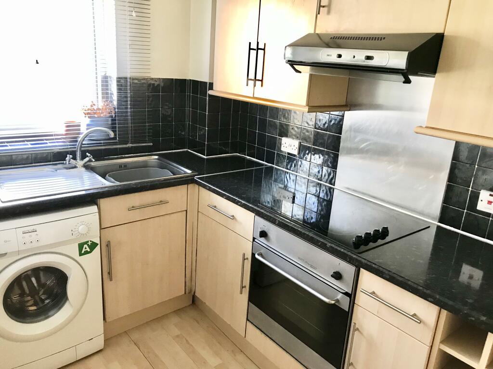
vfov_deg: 49.7
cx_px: 246
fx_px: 399
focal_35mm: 28
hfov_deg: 63.4
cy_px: 184
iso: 64
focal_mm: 3.99
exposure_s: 1/17
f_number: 1.8
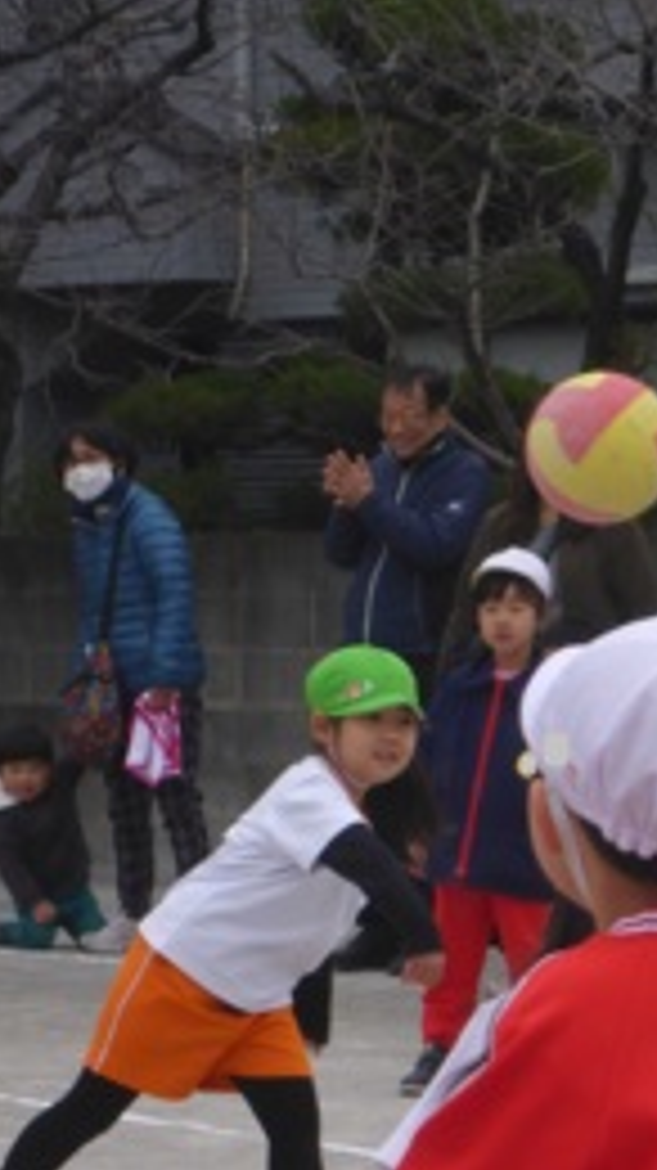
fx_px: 6419
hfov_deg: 5.9
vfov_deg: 10.4
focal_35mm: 207
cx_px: 464
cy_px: 585
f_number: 5.9
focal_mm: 22.8
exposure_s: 1/500
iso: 250
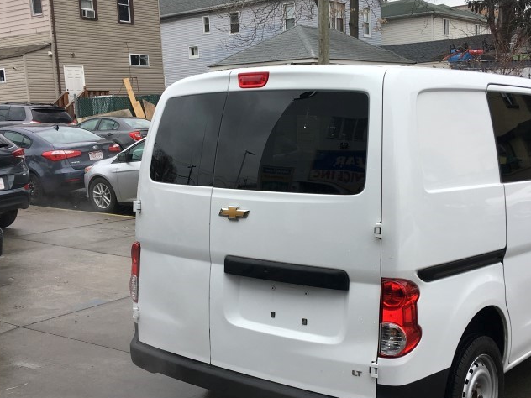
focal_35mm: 47
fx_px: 721
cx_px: 283
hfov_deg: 40.4
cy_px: 223
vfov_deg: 30.9
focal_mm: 4.15
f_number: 2.2
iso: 25
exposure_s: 1/478
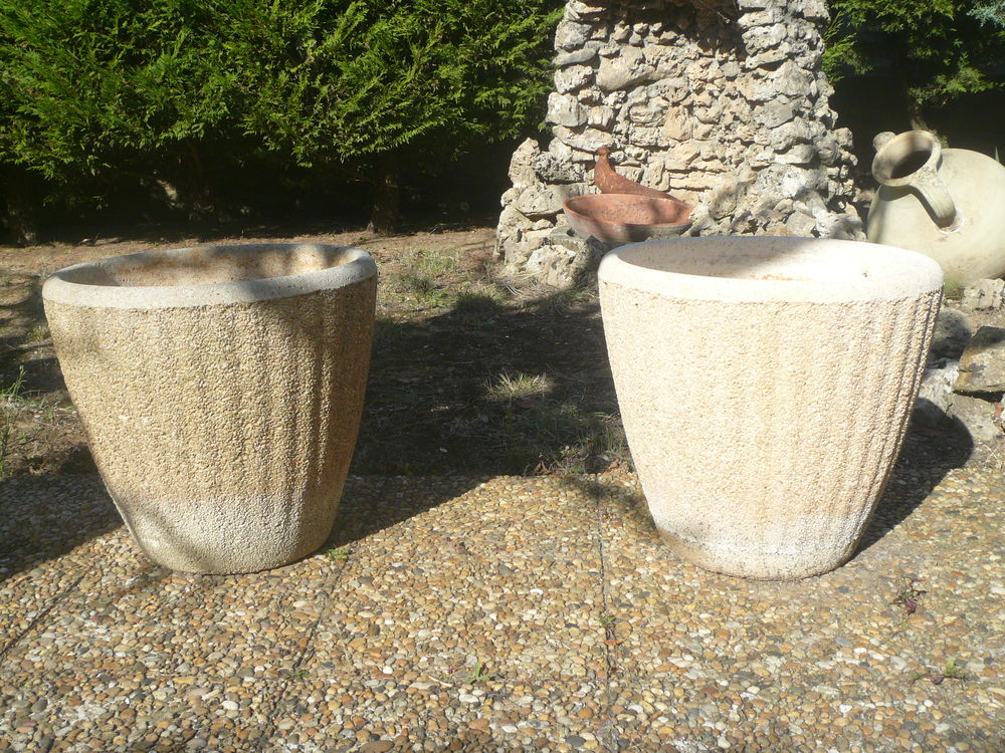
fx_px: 1132
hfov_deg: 47.9
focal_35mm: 39
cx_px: 502
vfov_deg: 36.8
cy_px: 376
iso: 100
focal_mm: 6.4
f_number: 9
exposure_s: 1/160
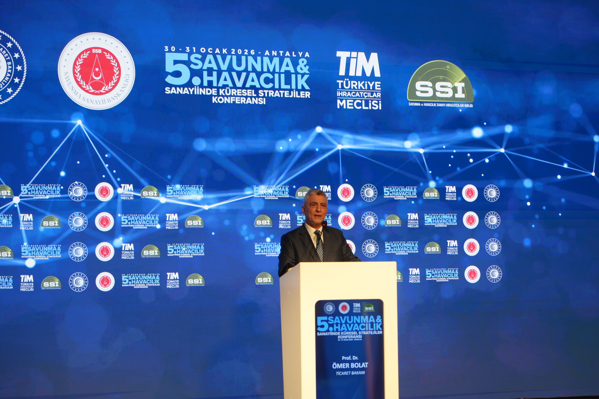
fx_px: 1248
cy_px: 208
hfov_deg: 27.0
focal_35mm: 75
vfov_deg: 18.2
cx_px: 308
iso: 500
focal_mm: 70
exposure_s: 1/160
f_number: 4
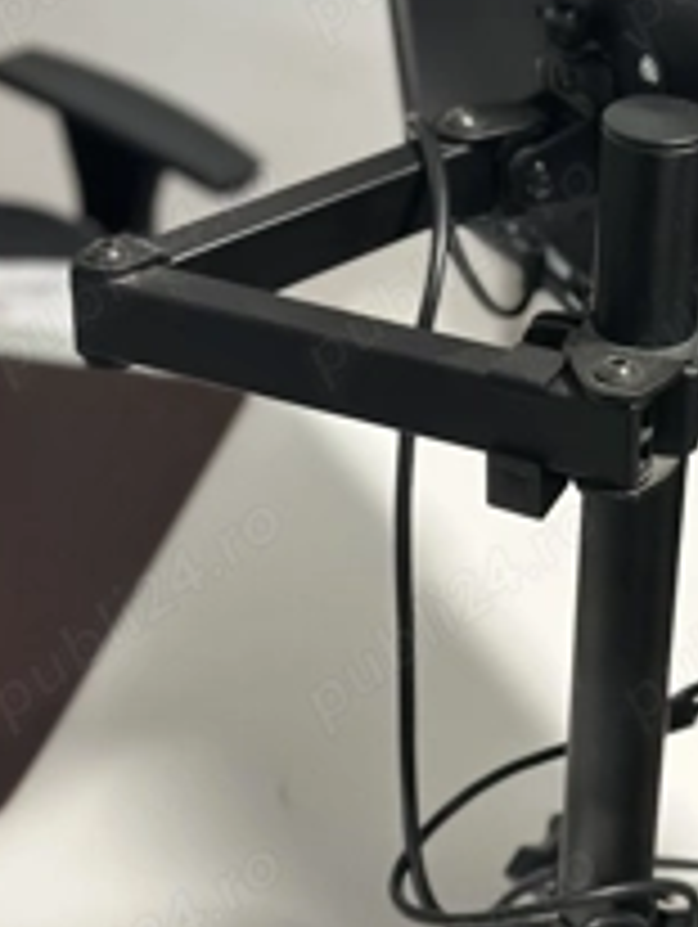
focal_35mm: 93
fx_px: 2495
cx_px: 608
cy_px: 342
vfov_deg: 21.0
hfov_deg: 15.8
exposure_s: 1/50
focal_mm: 6.86
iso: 320
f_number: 1.78
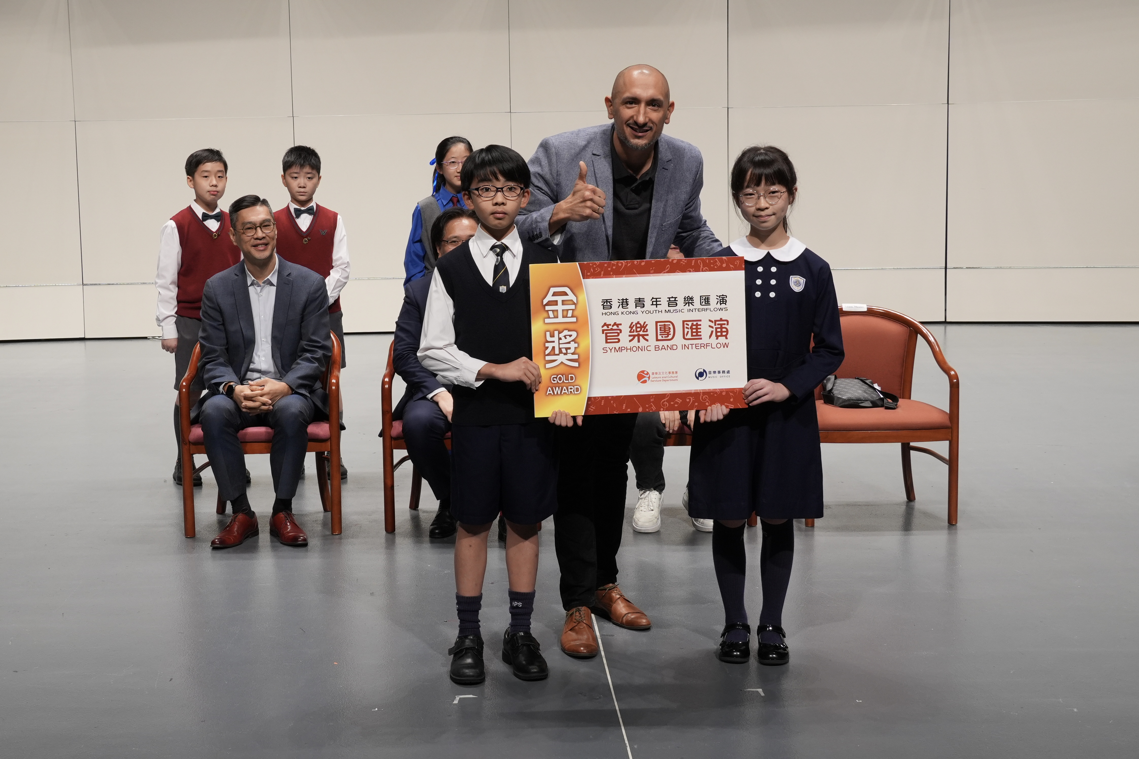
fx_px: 1186
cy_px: 380
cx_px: 570
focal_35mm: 38
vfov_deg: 35.5
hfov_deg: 51.3
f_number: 7.1
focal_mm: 25
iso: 500
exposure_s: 1/40
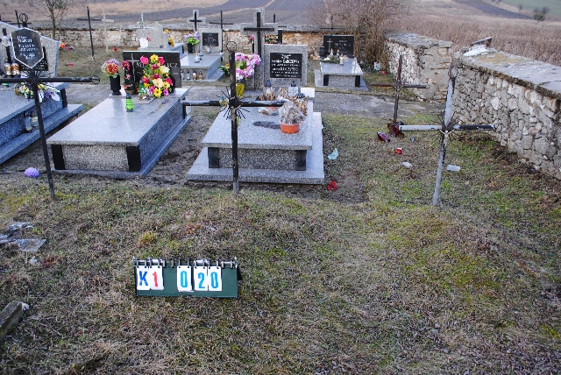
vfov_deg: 43.7
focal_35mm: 30
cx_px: 280
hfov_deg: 61.9
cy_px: 188
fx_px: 468
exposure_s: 1/125
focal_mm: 20
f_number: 5.6
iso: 180
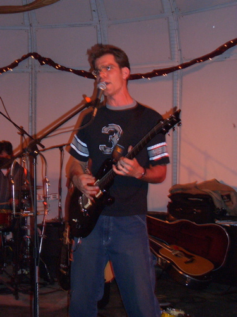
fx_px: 566
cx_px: 118
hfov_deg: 23.7
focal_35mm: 62
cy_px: 158
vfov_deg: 31.2
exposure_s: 1/60
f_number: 3.5
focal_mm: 10.2
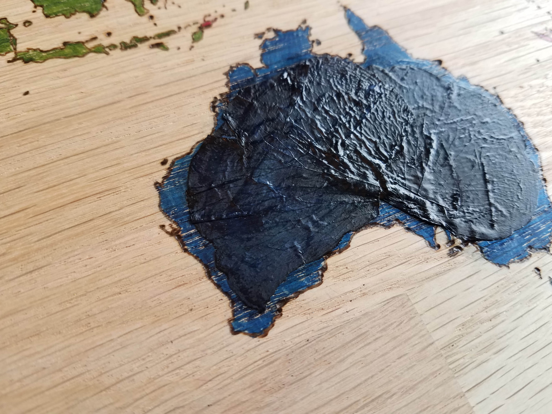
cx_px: 276
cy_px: 207
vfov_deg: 53.1
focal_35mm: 26
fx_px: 415
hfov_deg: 67.3
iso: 64
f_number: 1.7
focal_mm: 4.2
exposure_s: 1/60
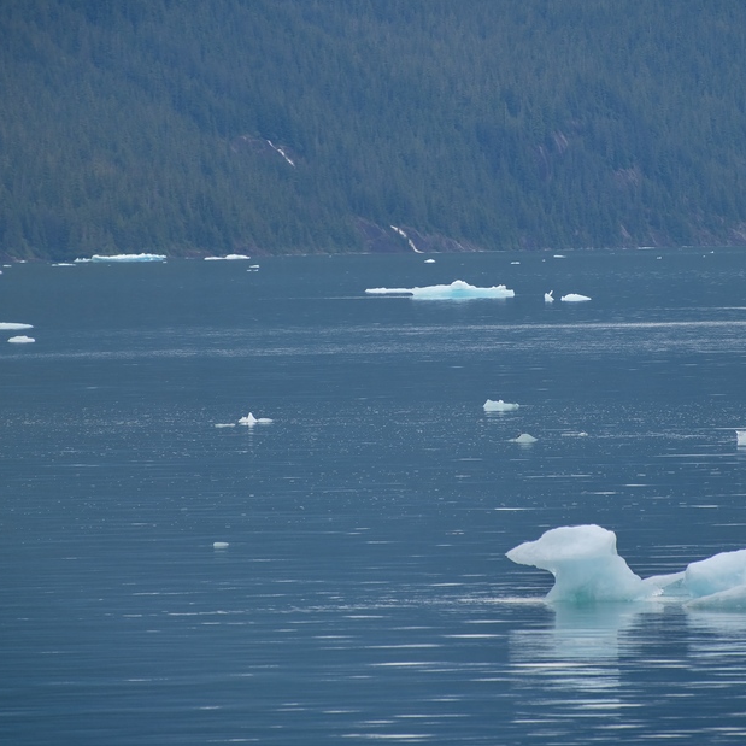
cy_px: 336
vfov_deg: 3.3
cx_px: 465
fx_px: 12849
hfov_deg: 3.3
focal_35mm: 527
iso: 280
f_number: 5.6
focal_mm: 300
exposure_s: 1/640
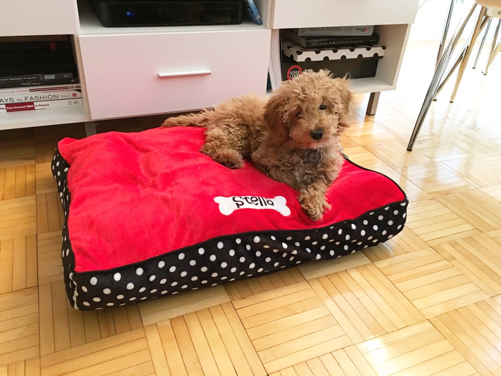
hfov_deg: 61.7
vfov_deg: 48.2
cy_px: 188
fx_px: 420
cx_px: 250
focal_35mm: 29
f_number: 2.2
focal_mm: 4.15
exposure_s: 1/4
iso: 50
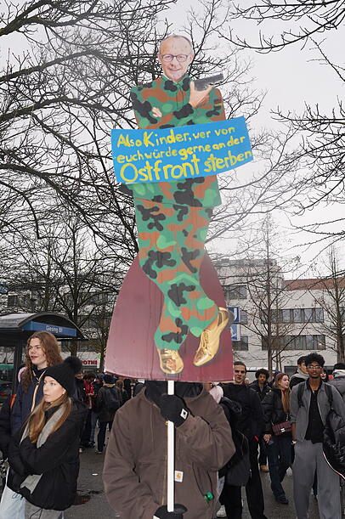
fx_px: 504
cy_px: 260
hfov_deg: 37.8
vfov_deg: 54.5
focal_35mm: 35
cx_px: 172
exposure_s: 1/250
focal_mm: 35
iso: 100
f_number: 4.5
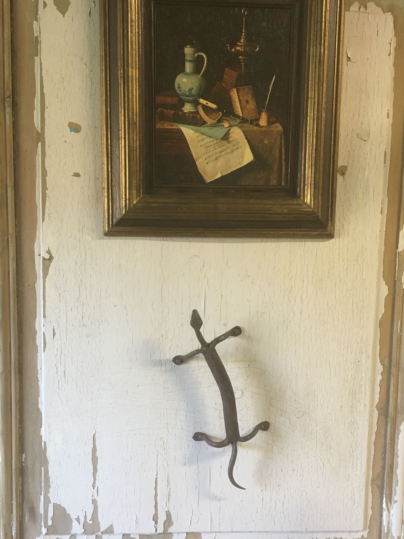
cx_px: 205
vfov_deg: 48.7
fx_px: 591
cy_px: 321
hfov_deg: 37.7
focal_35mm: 38
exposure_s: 1/33
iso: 160
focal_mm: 4.15
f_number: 2.2
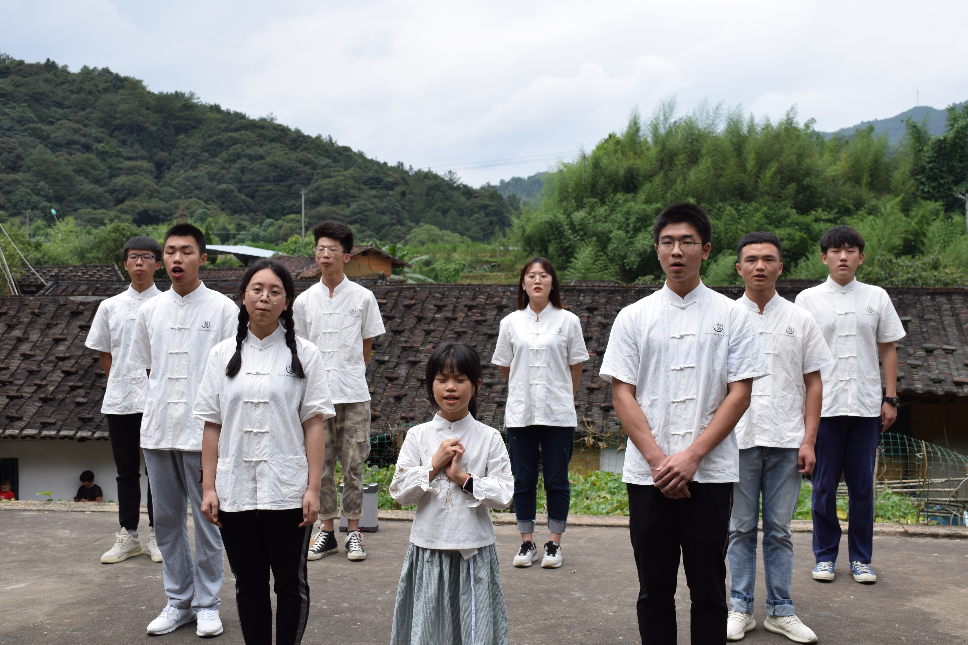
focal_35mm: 40
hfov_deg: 48.5
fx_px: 1076
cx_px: 484
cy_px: 325
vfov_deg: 33.4
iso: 100
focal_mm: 26
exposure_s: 1/250
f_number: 8
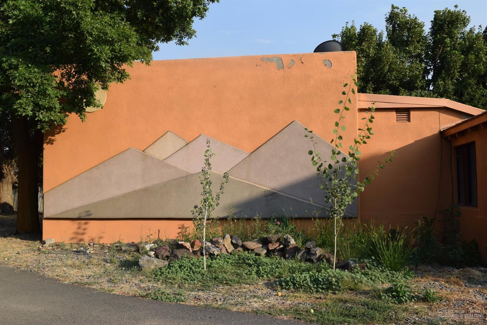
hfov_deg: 53.1
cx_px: 244
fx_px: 487
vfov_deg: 36.9
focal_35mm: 36
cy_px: 162
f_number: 9
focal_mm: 24
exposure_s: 1/320
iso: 200
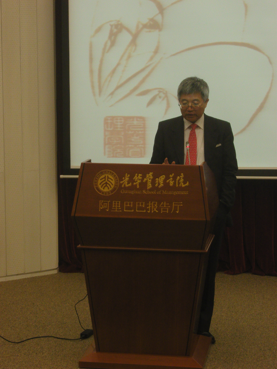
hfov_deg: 14.5
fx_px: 1088
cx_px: 138
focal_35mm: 102
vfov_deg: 19.3
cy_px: 184
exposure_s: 1/60
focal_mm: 21.9
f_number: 5.2
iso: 400
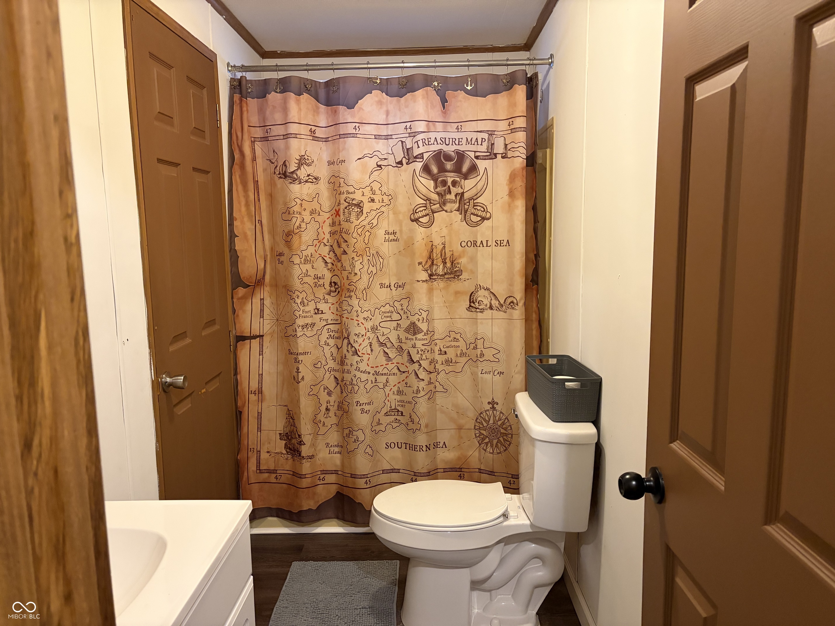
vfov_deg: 53.1
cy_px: 313
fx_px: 627
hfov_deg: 67.3
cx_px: 418
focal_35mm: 26
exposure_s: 1/60
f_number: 1.6
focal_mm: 5.96
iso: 500
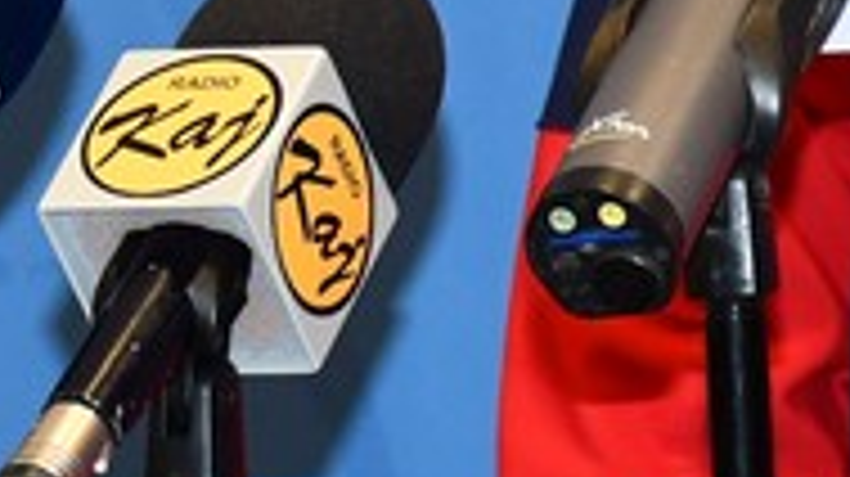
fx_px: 8041
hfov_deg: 6.0
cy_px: -299
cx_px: 1174
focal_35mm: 357
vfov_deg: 3.4
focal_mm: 42
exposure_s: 1/60
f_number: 4.5
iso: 1100
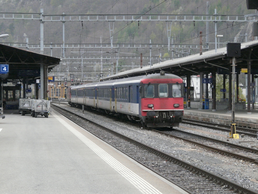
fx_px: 1051
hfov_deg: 14.0
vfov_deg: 10.5
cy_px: 97
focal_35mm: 141
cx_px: 129
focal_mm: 23.1
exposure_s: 1/250
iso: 250
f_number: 3.6
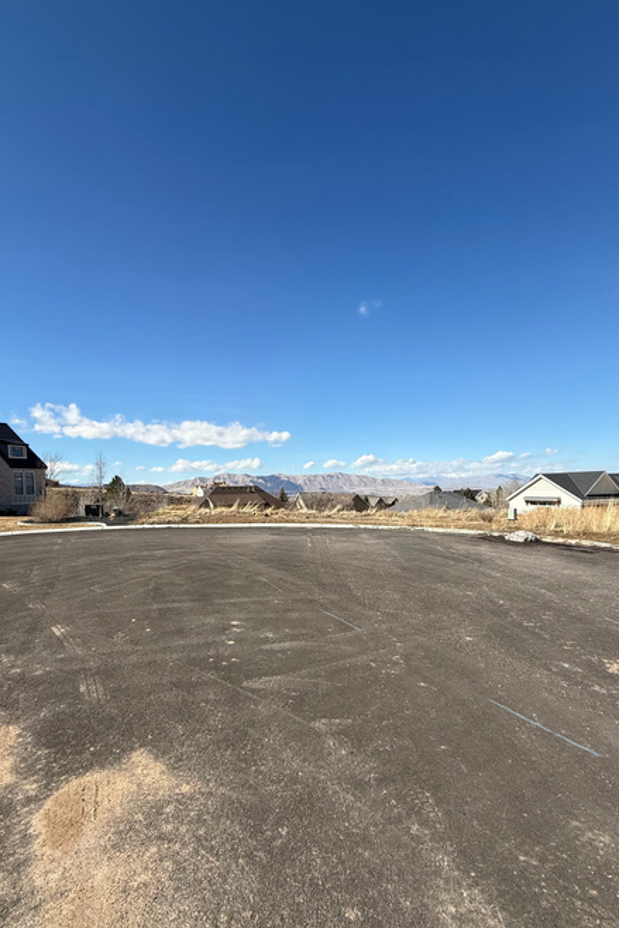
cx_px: 299
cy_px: 515
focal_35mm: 17
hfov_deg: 70.4
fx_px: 438
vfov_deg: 92.9
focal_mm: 2.22
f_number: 2.2
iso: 50
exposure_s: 1/2611
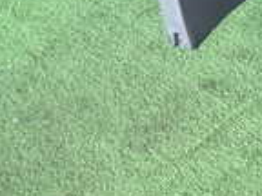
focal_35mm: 104
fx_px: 787
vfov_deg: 13.7
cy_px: -54
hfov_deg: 15.2
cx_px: 529
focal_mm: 4.5
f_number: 2
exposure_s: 1/60
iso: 200
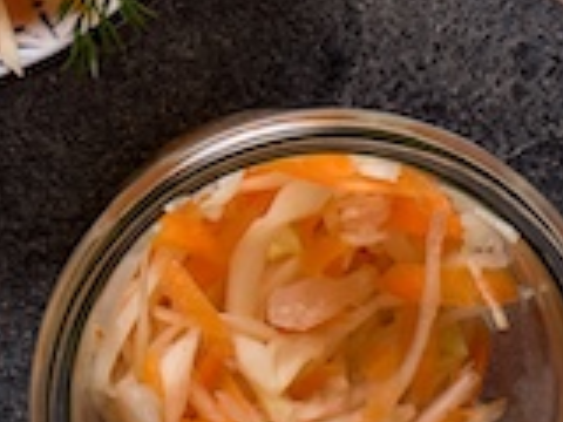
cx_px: -165
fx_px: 4408
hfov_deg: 7.2
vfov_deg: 5.3
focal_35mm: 271
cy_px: -586
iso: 100
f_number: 11
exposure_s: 1/200
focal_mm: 50
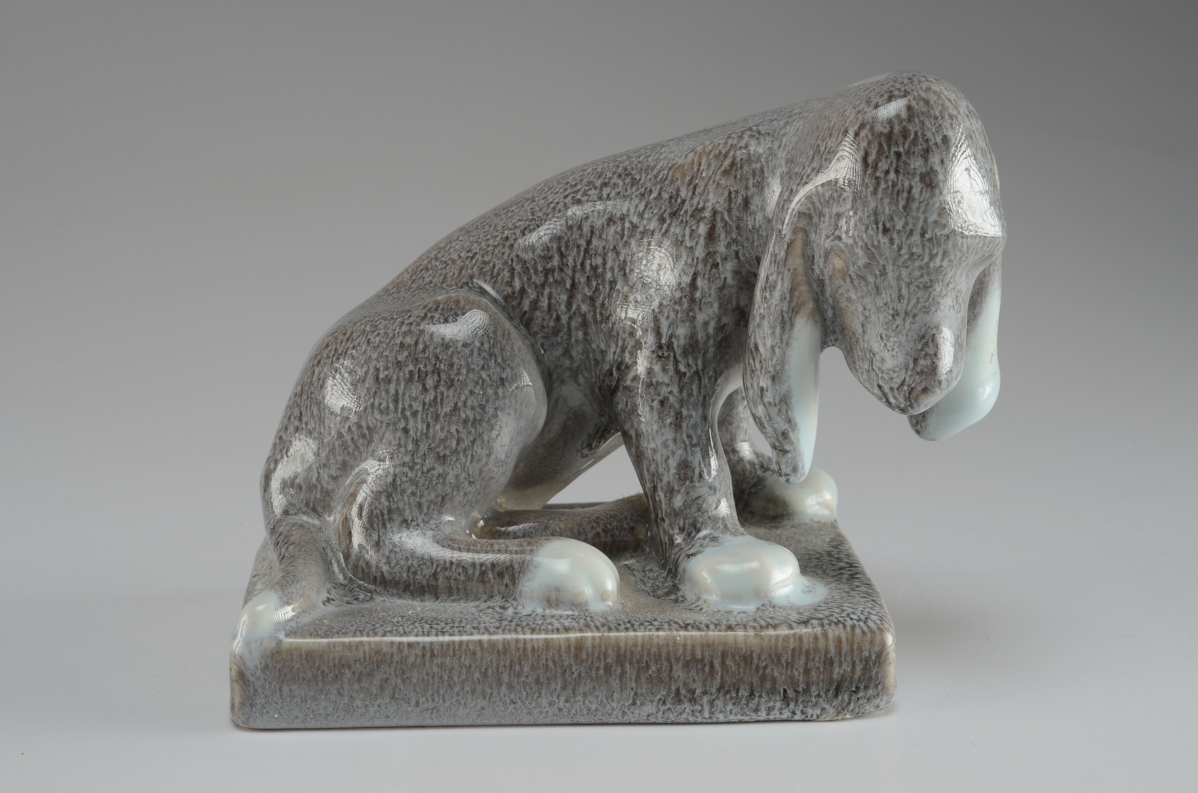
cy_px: 396
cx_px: 599
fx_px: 1993
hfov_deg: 33.5
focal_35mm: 60
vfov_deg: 22.5
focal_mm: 40
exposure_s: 1/80
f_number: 13
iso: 100
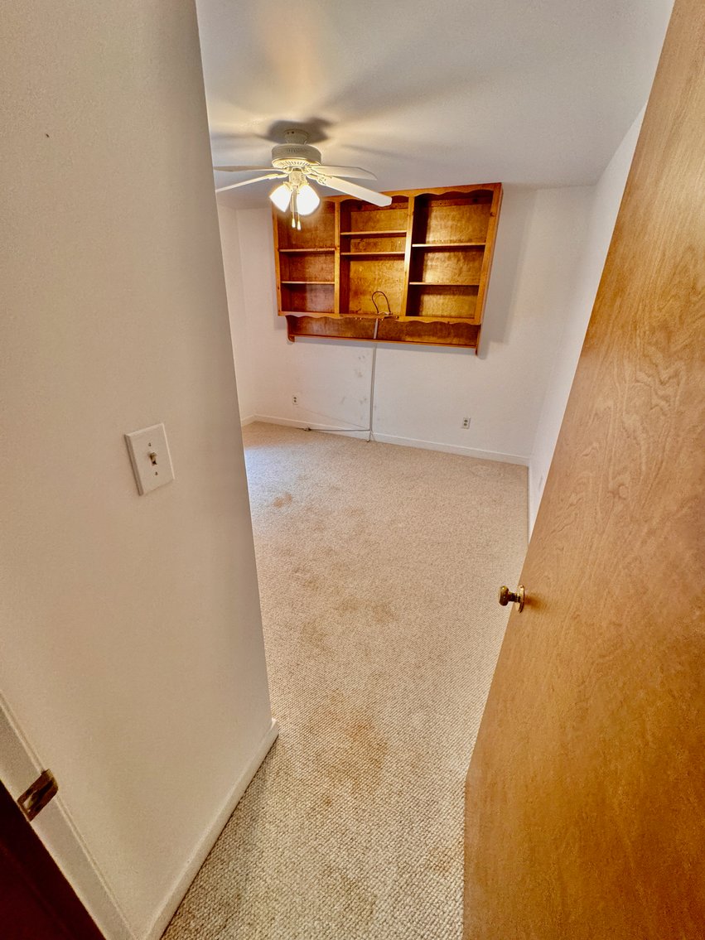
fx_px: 380
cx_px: 352
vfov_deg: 102.1
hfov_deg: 85.7
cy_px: 470
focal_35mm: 14
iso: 200
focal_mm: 2.22
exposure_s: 1/60
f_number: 2.2
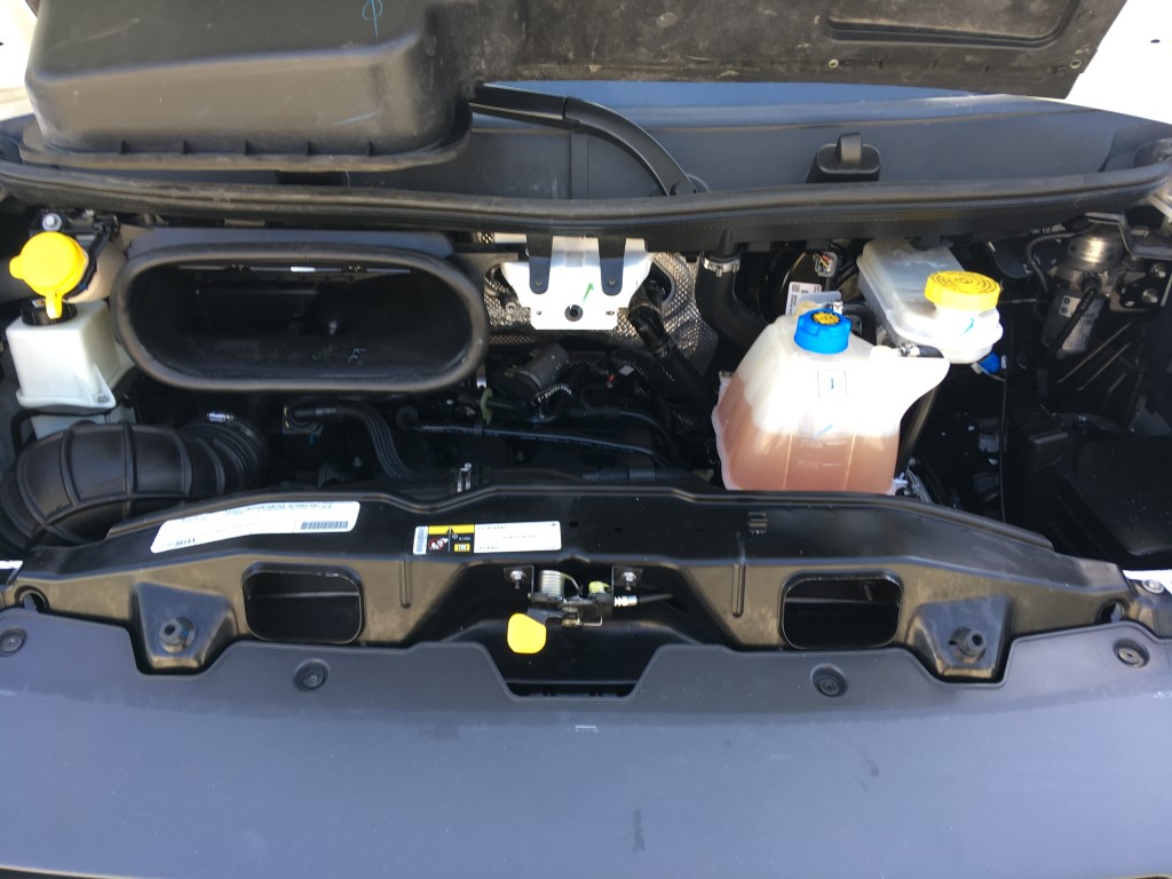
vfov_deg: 48.2
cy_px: 440
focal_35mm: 29
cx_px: 586
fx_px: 982
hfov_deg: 61.7
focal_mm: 4.15
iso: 25
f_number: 2.2
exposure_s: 1/60
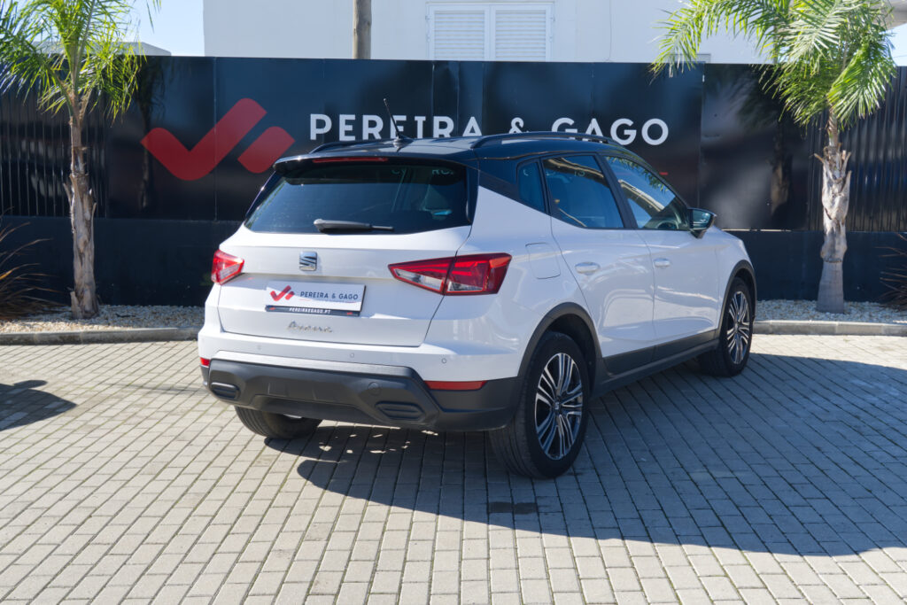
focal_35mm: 42
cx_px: 454
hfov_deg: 46.4
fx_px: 1058
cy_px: 302
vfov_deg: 31.9
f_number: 9
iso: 160
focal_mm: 28
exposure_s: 1/160
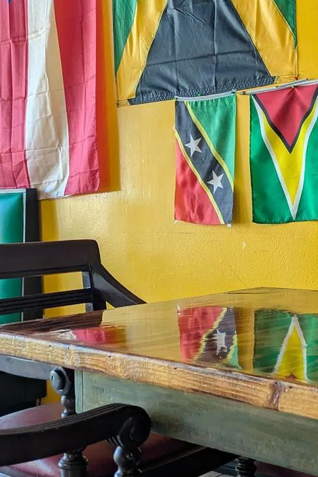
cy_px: 275
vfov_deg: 35.0
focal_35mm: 57
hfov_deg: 23.4
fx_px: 756
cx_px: 261
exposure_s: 1/30
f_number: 1.89
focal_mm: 5.43
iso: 79
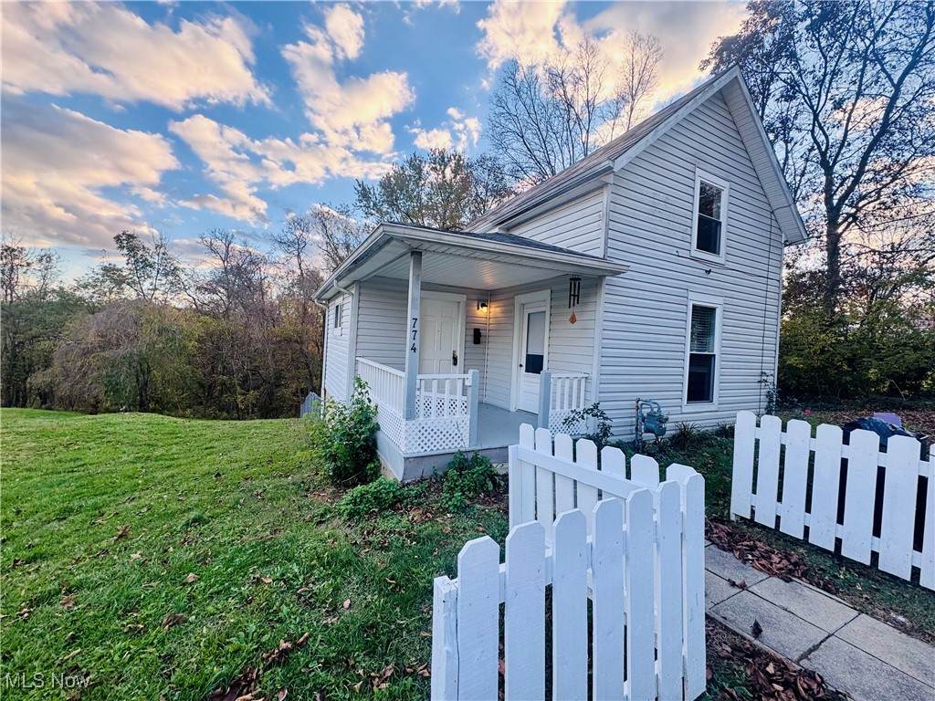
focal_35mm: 14
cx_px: 468
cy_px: 350
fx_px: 378
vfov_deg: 85.7
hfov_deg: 102.1
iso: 40
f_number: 2.2
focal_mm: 2.22
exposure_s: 1/170
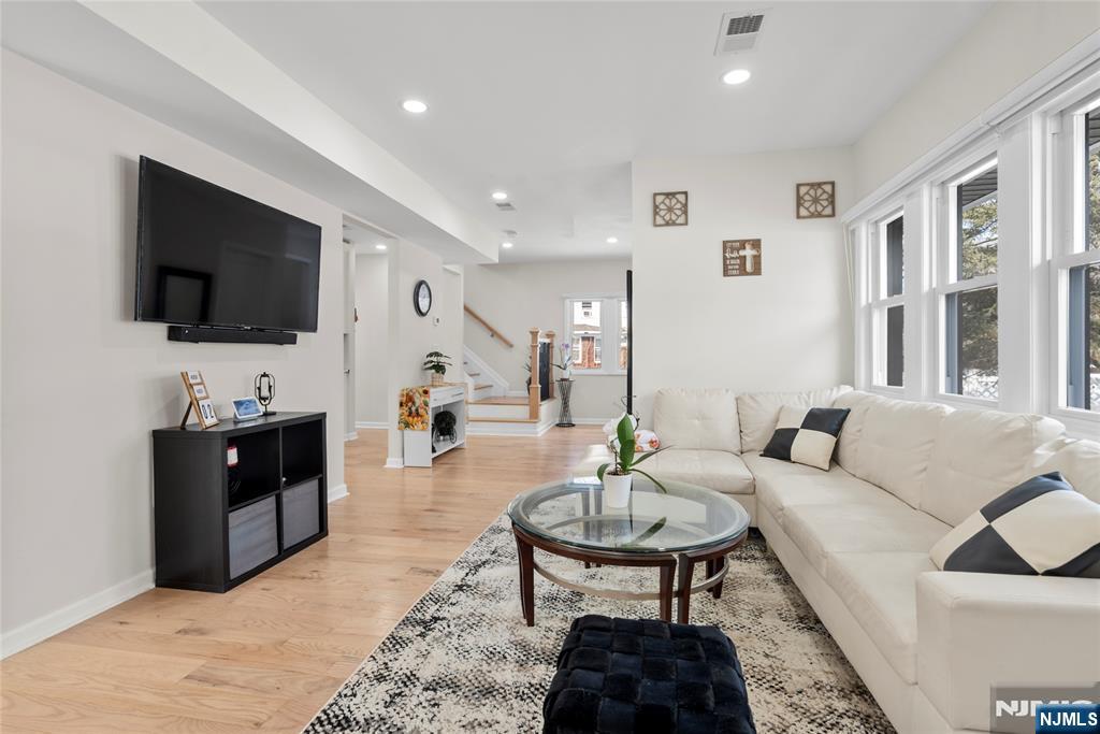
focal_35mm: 16
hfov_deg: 96.7
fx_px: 489
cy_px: 367
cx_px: 550
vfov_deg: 73.8
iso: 100
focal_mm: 16
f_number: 8
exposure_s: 1/5
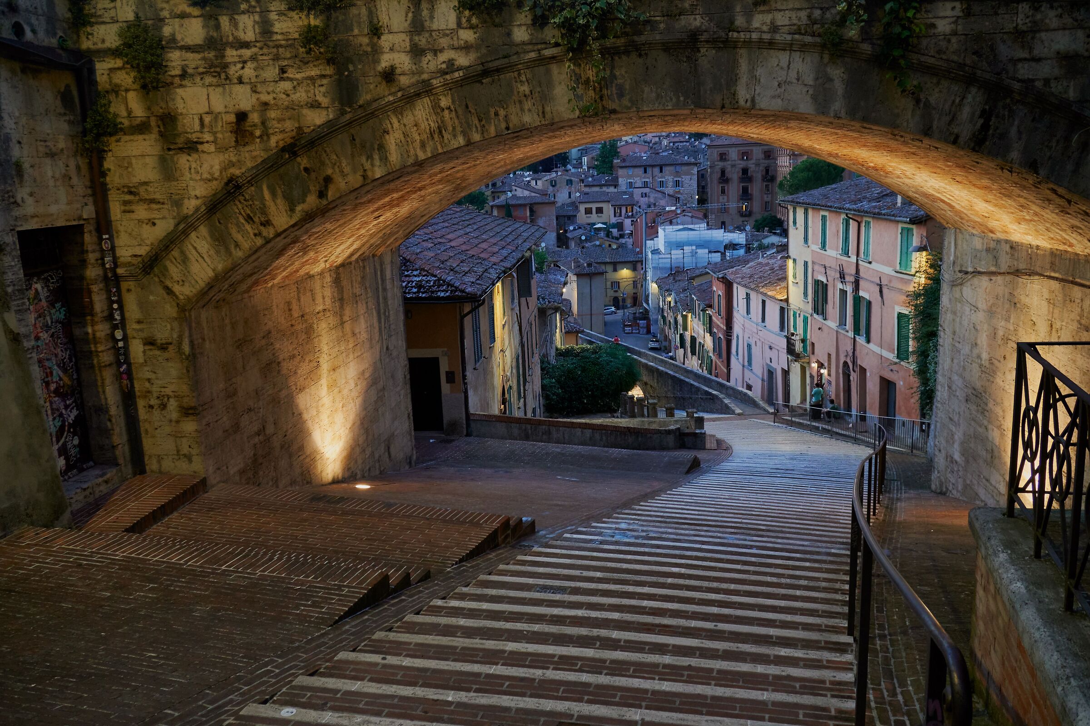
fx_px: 863
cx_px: 545
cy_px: 363
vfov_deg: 45.7
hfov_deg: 64.6
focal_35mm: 28
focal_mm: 19
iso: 1600
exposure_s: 1/30
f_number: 4
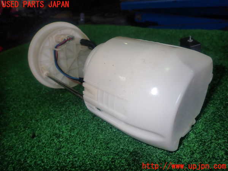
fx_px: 165
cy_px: 86
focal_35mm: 25
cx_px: 114
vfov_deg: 54.9
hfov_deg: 69.4
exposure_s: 1/30
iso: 200
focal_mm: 4.5
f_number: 5.6
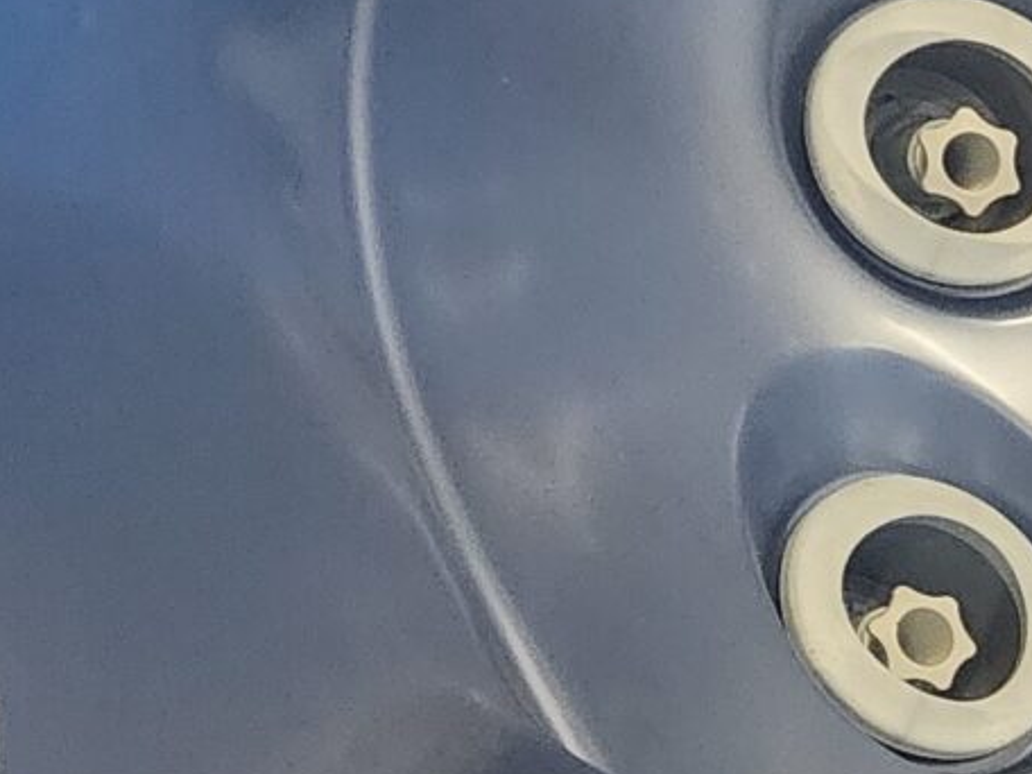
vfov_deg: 11.3
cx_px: 2492
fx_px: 3846
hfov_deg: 12.2
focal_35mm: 129
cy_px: 842
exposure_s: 1/120
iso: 800
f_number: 1.8
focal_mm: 6.4
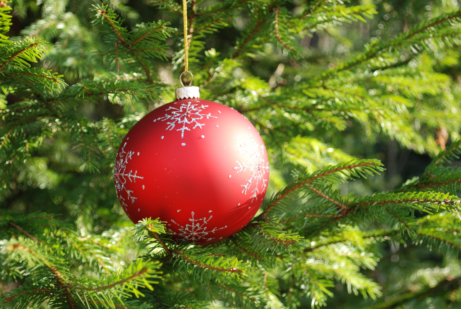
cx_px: 230
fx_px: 769
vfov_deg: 22.7
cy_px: 154
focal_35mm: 60
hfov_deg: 33.4
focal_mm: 40
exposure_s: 1/40
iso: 100
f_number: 5.6
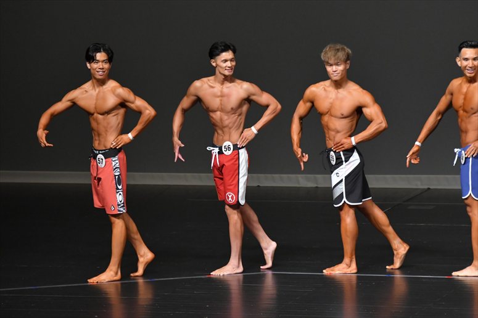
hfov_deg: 7.2
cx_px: 239
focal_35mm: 285
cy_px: 159
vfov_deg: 4.8
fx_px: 3782
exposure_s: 1/400
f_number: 5.6
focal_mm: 190
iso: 4000
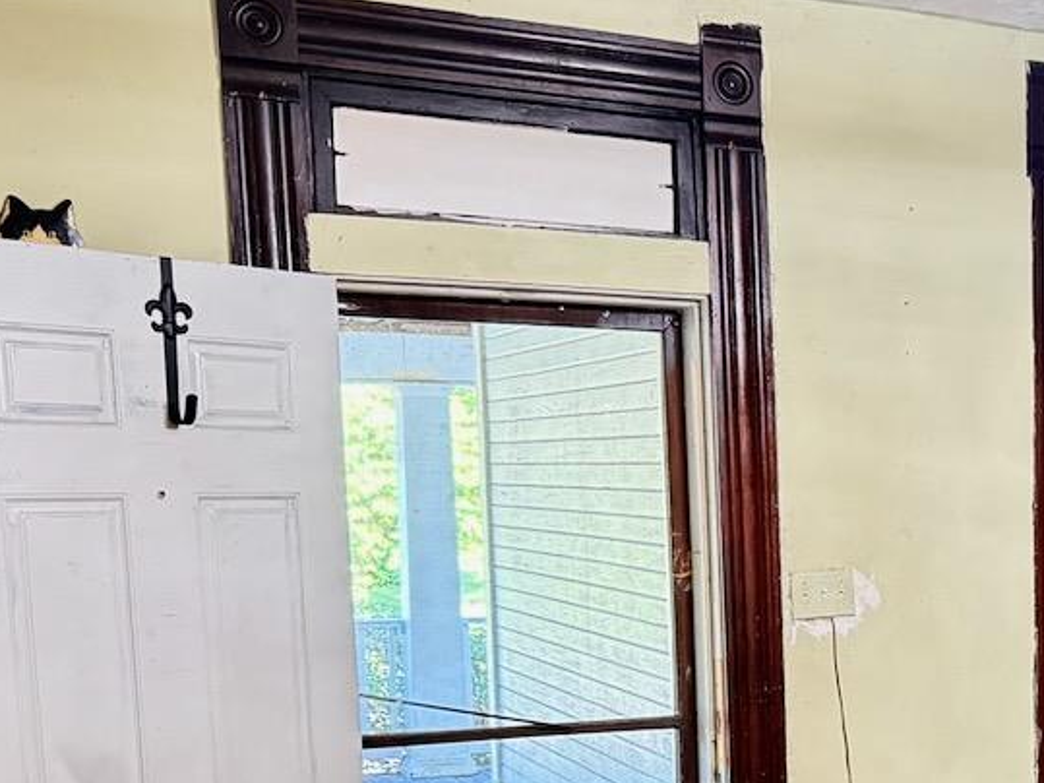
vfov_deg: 24.9
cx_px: 1106
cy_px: 696
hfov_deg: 30.7
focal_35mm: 57
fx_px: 1719
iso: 640
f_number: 1.78
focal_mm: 6.76
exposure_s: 1/40
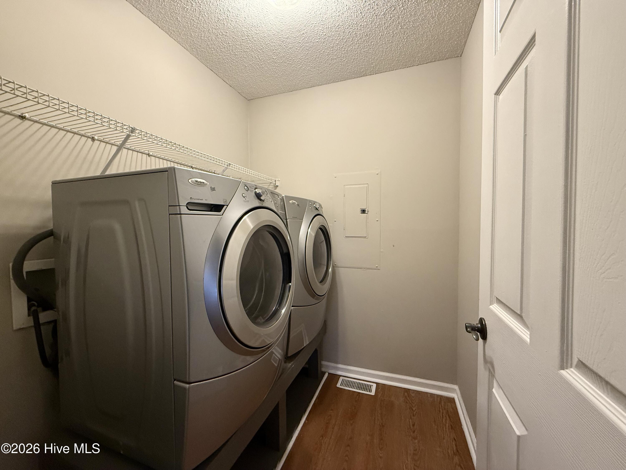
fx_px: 253
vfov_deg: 85.7
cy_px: 235
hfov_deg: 102.1
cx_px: 313
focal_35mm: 14
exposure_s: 1/60
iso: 320
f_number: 2.2
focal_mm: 2.22
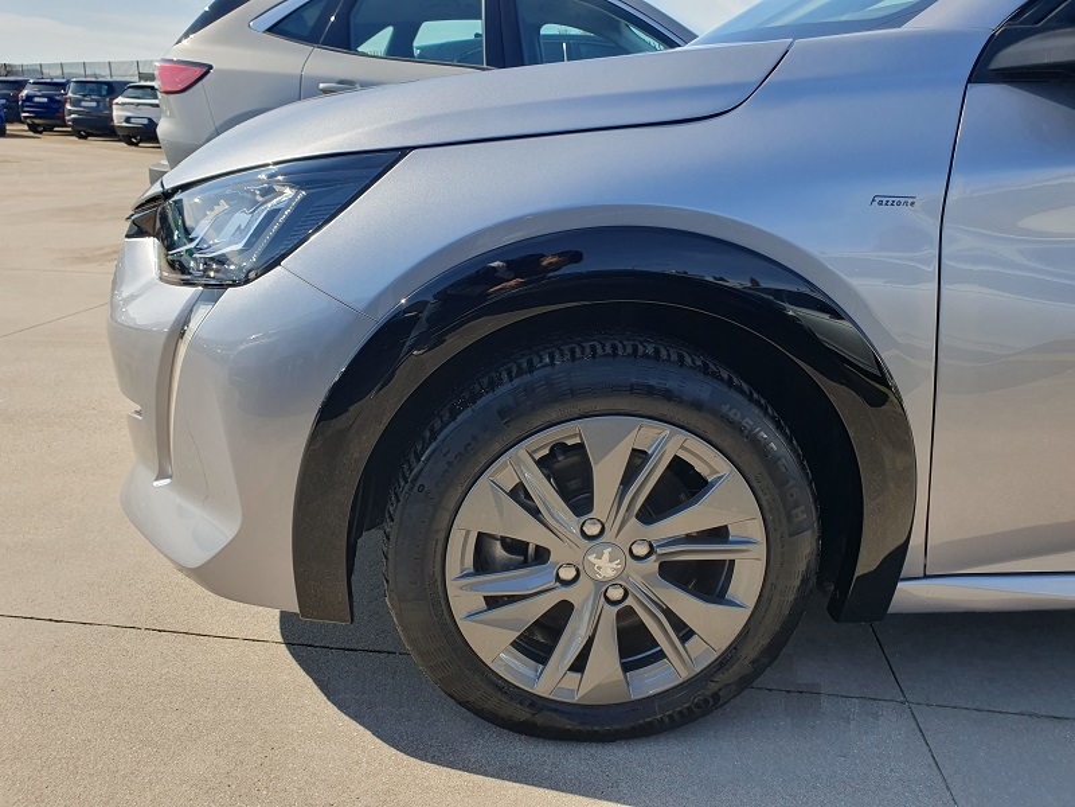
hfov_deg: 67.3
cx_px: 538
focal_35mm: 26
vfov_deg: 53.1
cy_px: 404
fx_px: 807
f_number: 2.4
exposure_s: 1/668
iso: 50
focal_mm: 4.32
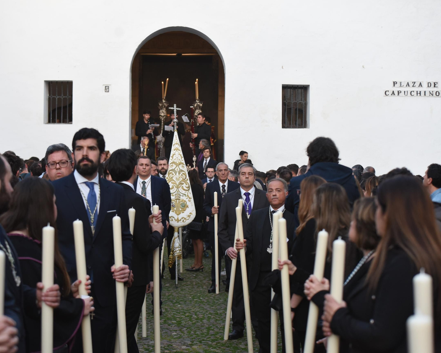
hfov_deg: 24.1
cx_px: 200
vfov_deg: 19.4
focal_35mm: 79
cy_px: 177
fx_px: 1031
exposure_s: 1/200
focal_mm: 70
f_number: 3.5
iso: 2000
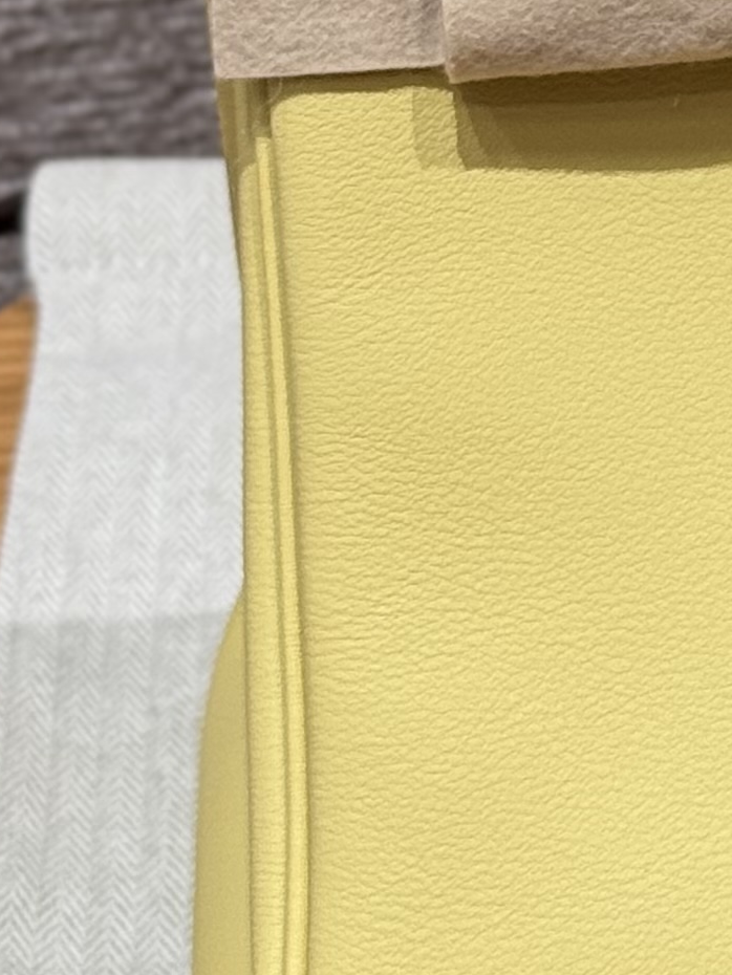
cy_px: -282
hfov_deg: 6.9
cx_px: 1420
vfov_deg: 9.4
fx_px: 5862
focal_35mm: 208
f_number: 1.78
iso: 80
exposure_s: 1/100
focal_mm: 6.76
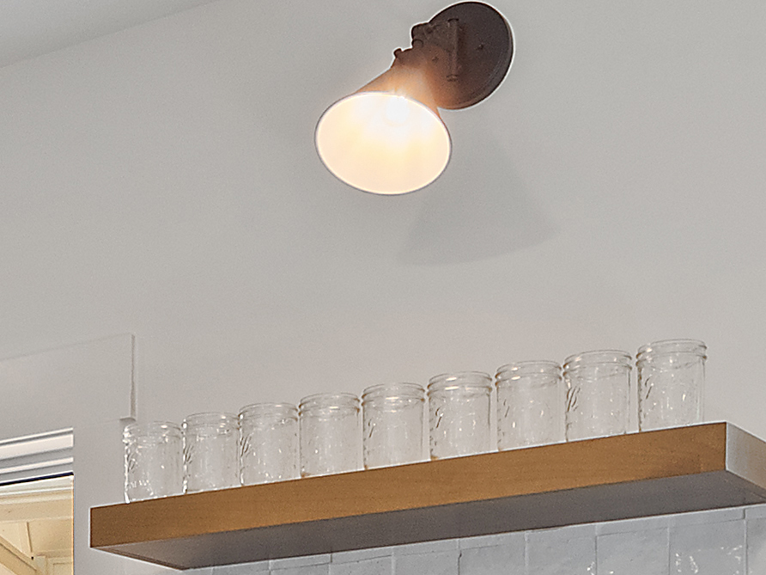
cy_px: 927
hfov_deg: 19.2
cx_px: -275
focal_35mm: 93
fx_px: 2058
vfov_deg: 14.5
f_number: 5.6
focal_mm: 8
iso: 200
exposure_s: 1/15
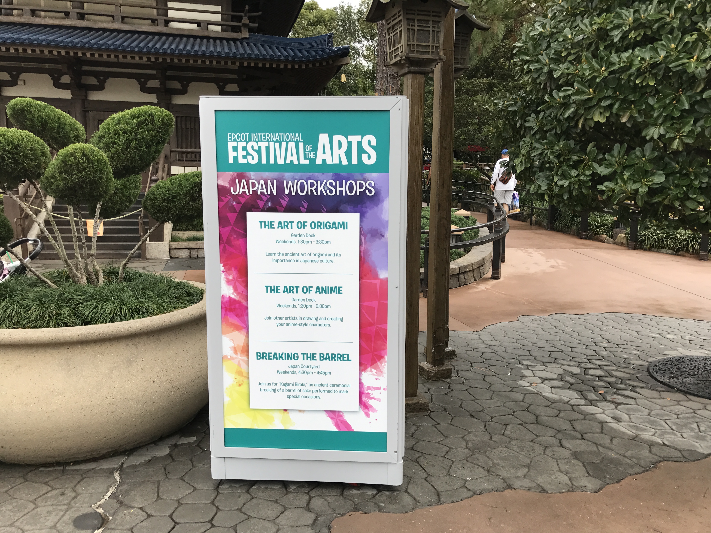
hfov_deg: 63.4
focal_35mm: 28
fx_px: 575
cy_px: 266
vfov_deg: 49.7
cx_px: 356
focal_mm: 3.99
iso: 20
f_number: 1.8
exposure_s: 1/725
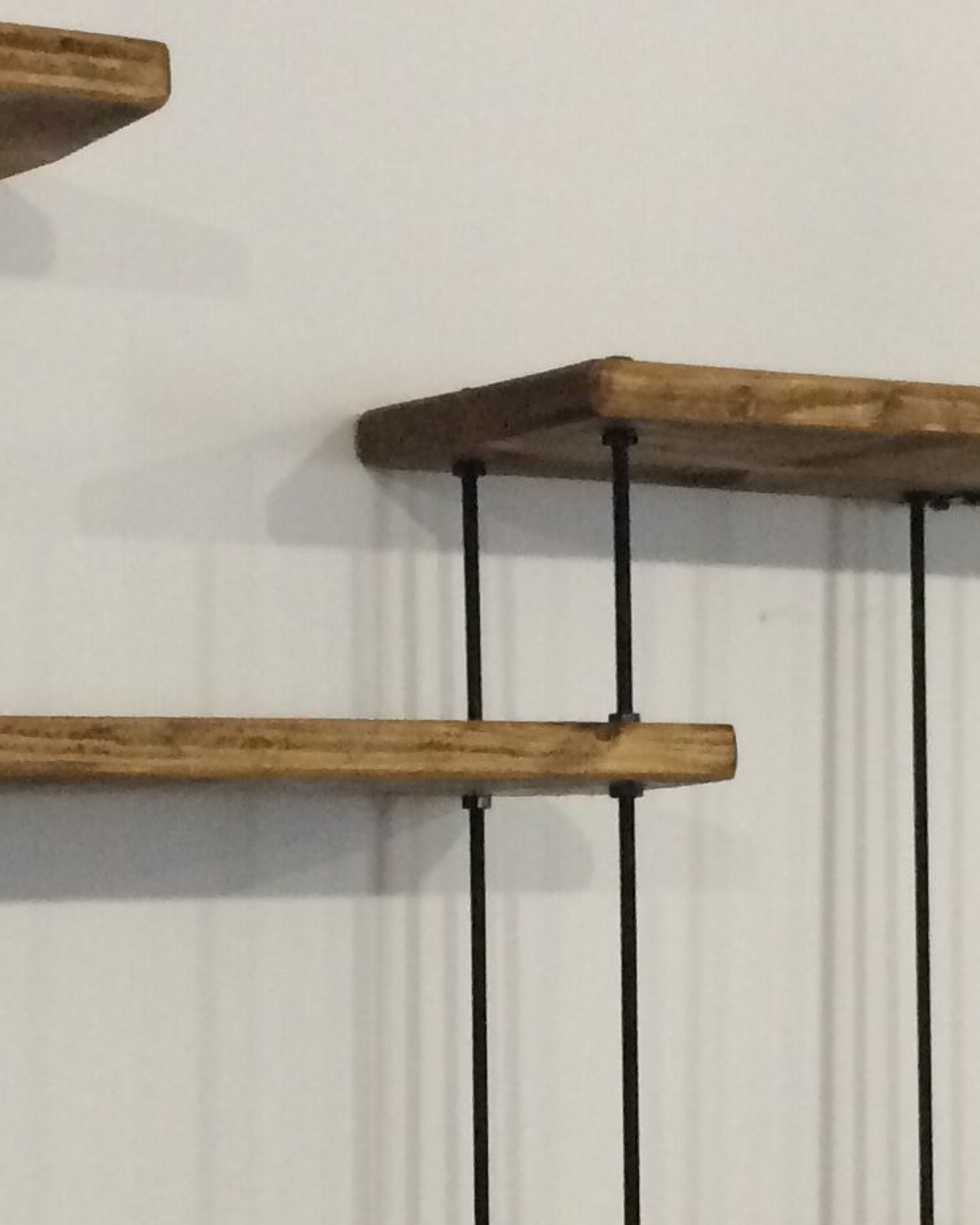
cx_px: 587
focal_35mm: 100
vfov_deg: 18.9
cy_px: 1038
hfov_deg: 15.4
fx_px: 3626
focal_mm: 4.15
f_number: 2.2
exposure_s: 1/33
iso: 250
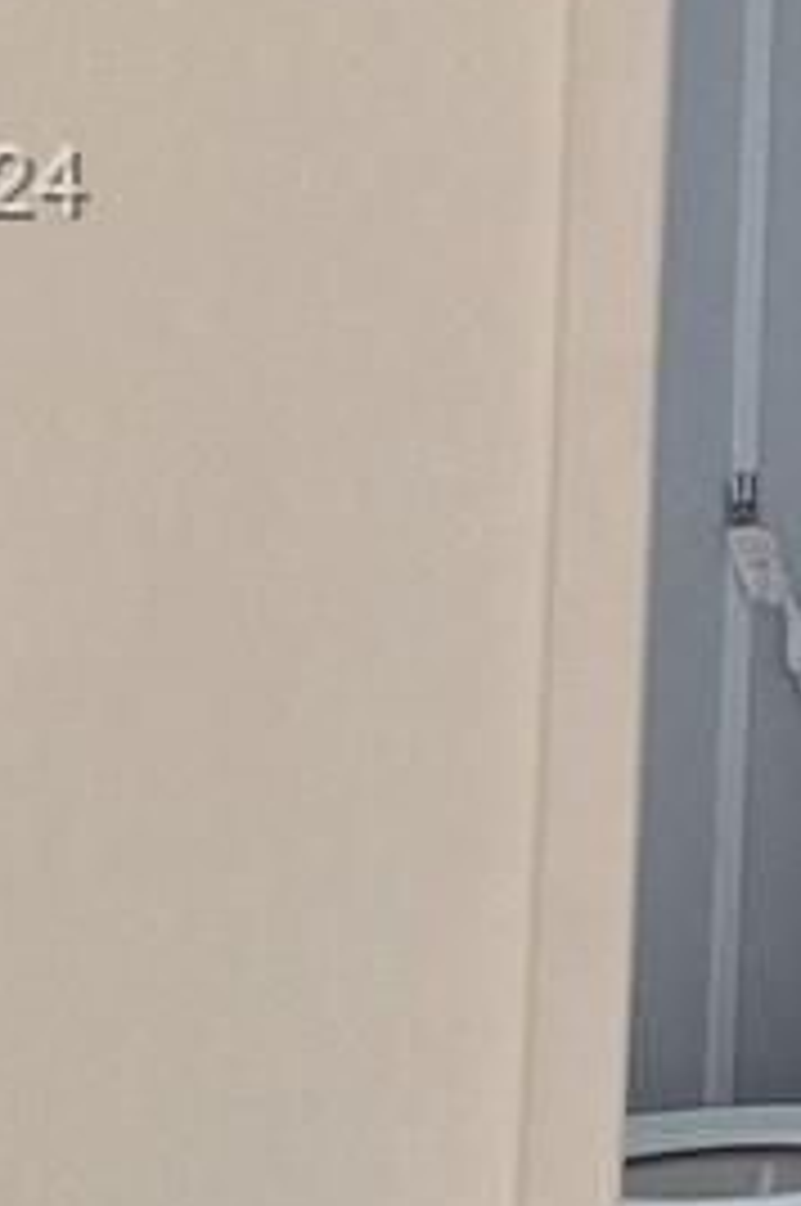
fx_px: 4785
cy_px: 189
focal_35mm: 143
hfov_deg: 8.3
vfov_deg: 14.3
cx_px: 2246
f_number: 1.8
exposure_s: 1/60
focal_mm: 5.54
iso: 64
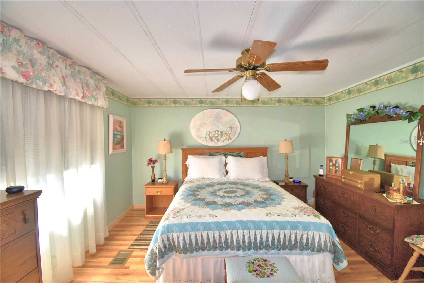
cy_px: 142
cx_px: 212
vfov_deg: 77.3
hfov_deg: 100.4
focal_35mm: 15
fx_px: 177
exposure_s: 1/60
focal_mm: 10
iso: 125
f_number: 4.5
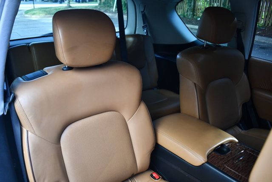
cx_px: 136
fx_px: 234
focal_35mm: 31
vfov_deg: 42.3
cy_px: 91
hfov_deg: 60.3
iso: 900
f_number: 3.8
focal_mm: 21
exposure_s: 1/125
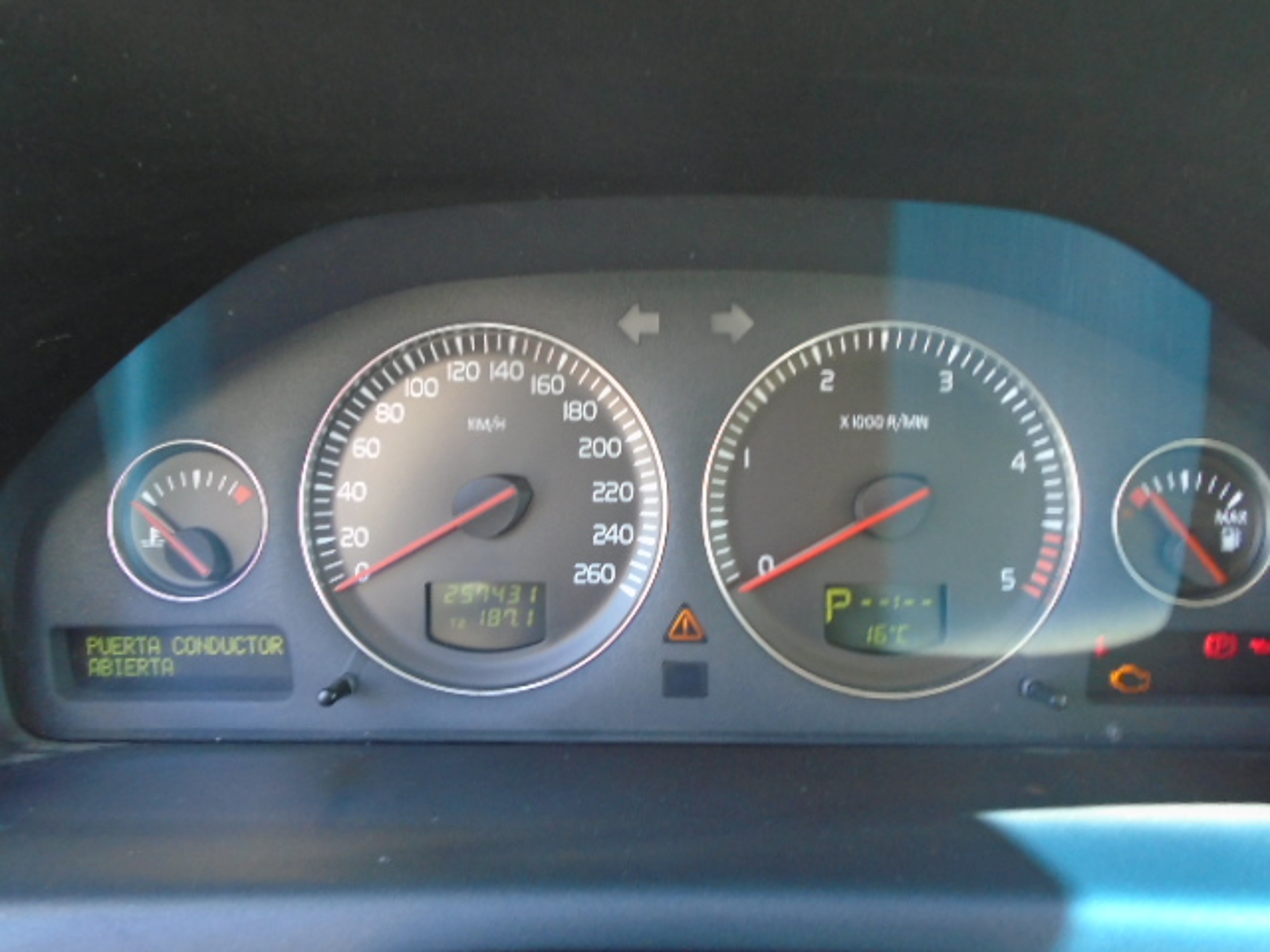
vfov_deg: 53.1
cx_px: 635
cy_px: 476
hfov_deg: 67.3
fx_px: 954
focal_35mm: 26
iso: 250
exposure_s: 1/30
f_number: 3.2
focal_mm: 4.6
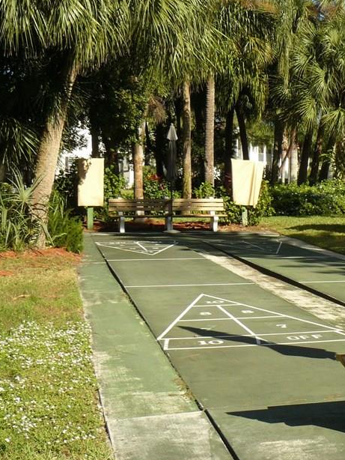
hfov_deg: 23.6
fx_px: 797
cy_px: 261
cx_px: 324
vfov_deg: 32.1
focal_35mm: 60
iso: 100
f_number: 5.6
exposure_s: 1/250
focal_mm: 6
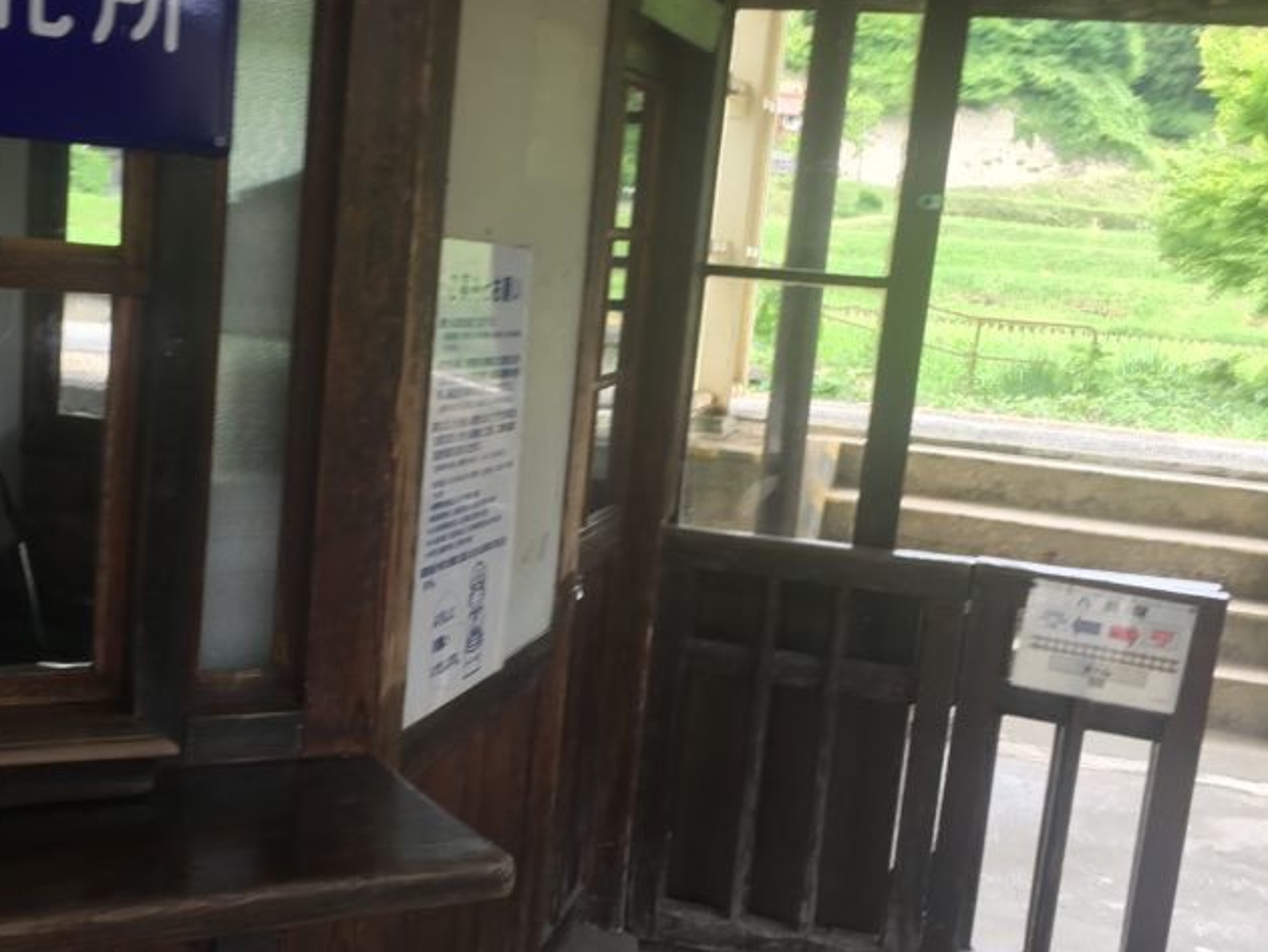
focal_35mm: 46
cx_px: 477
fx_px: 1686
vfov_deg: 31.4
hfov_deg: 40.9
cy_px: 582
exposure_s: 1/60
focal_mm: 4.15
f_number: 2.2
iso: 32
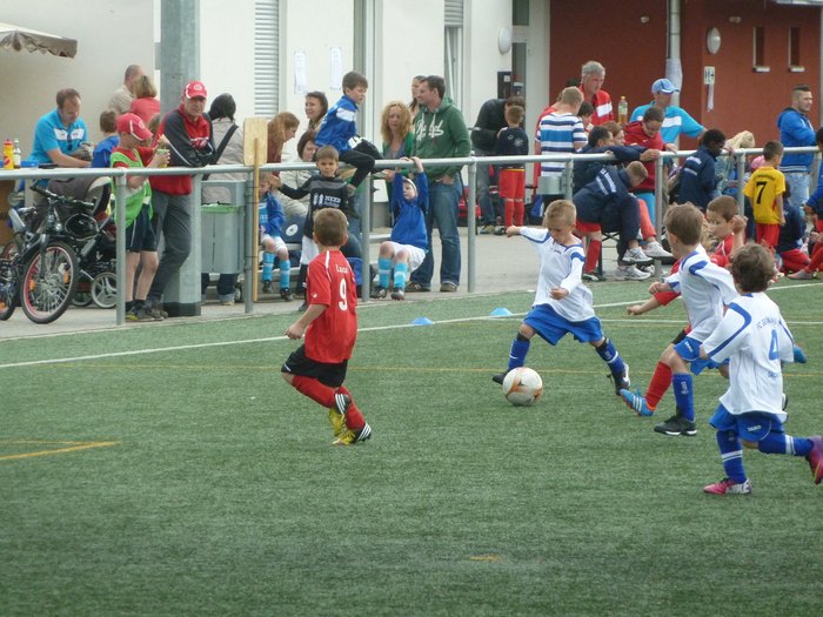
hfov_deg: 6.6
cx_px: 412
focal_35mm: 300
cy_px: 308
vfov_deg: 5.0
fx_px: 7133
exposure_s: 1/500
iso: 320
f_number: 4.9
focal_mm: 49.2
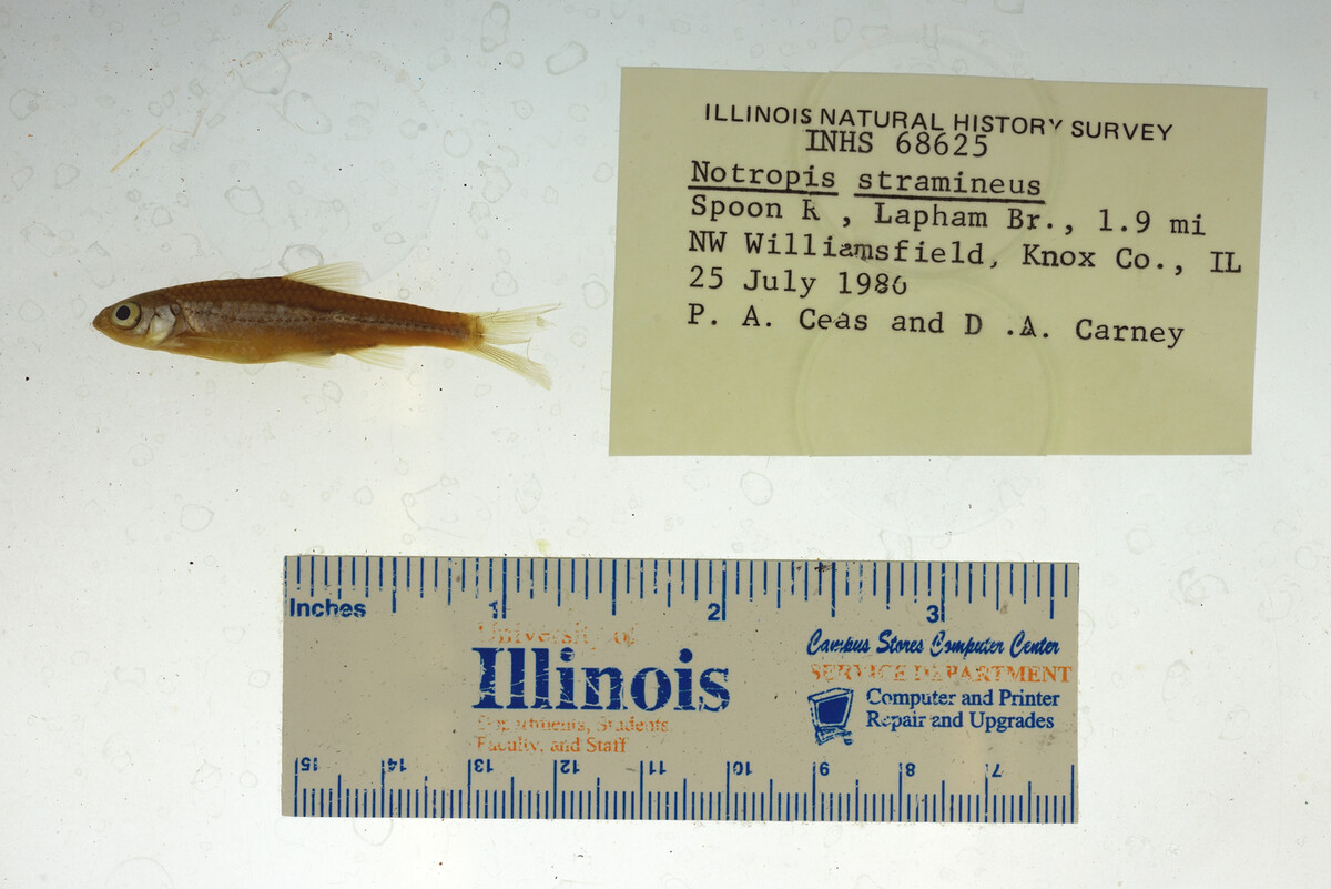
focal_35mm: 60
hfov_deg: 33.4
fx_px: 2219
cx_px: 666
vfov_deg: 22.6
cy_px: 444
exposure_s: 1/200
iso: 100
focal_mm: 60
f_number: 10
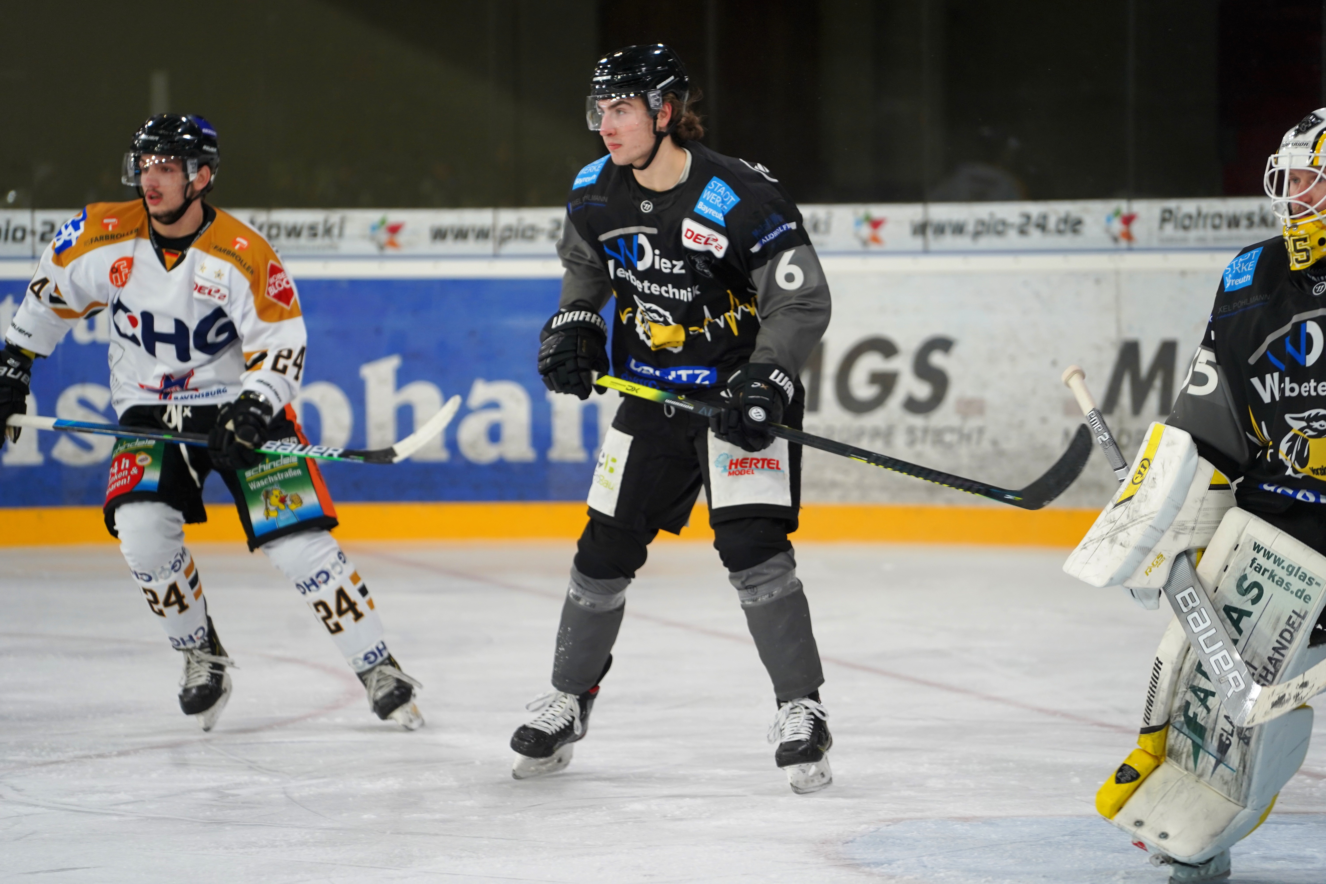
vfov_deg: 6.9
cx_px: 663
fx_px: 7366
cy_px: 442
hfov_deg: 10.3
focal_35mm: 200
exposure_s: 1/250
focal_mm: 200
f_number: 4
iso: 640
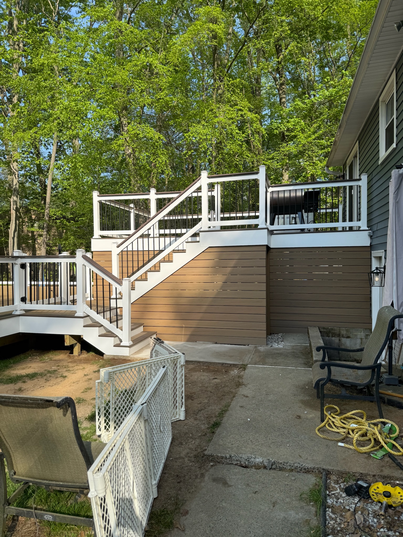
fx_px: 373
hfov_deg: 56.8
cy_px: 268
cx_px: 202
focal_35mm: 24
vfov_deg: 71.6
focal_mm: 6.76
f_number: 1.78
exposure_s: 1/2445
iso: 80
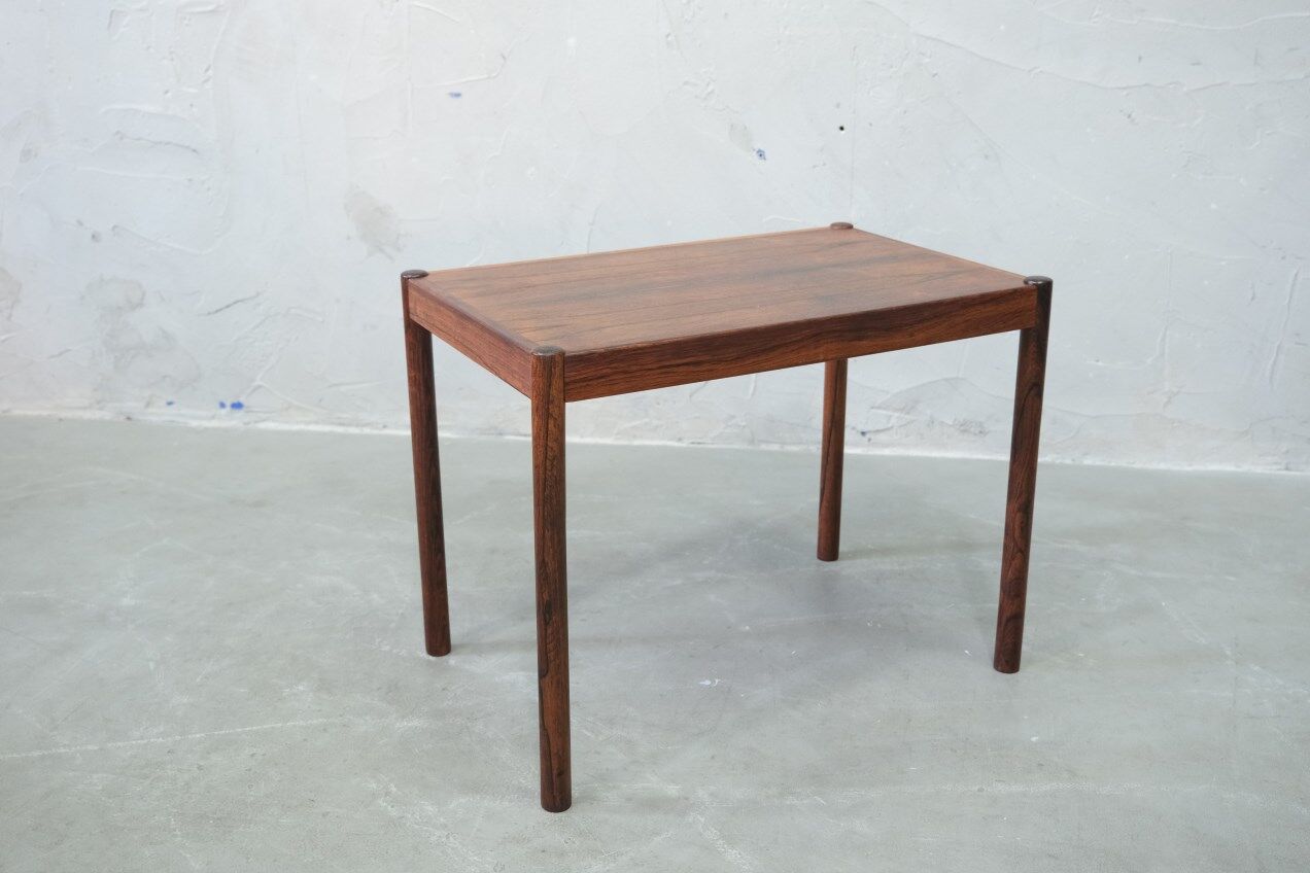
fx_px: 1274
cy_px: 436
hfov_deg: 54.4
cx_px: 655
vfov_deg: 37.9
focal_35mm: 35
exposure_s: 1/34
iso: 2000
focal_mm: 23.5
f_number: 4
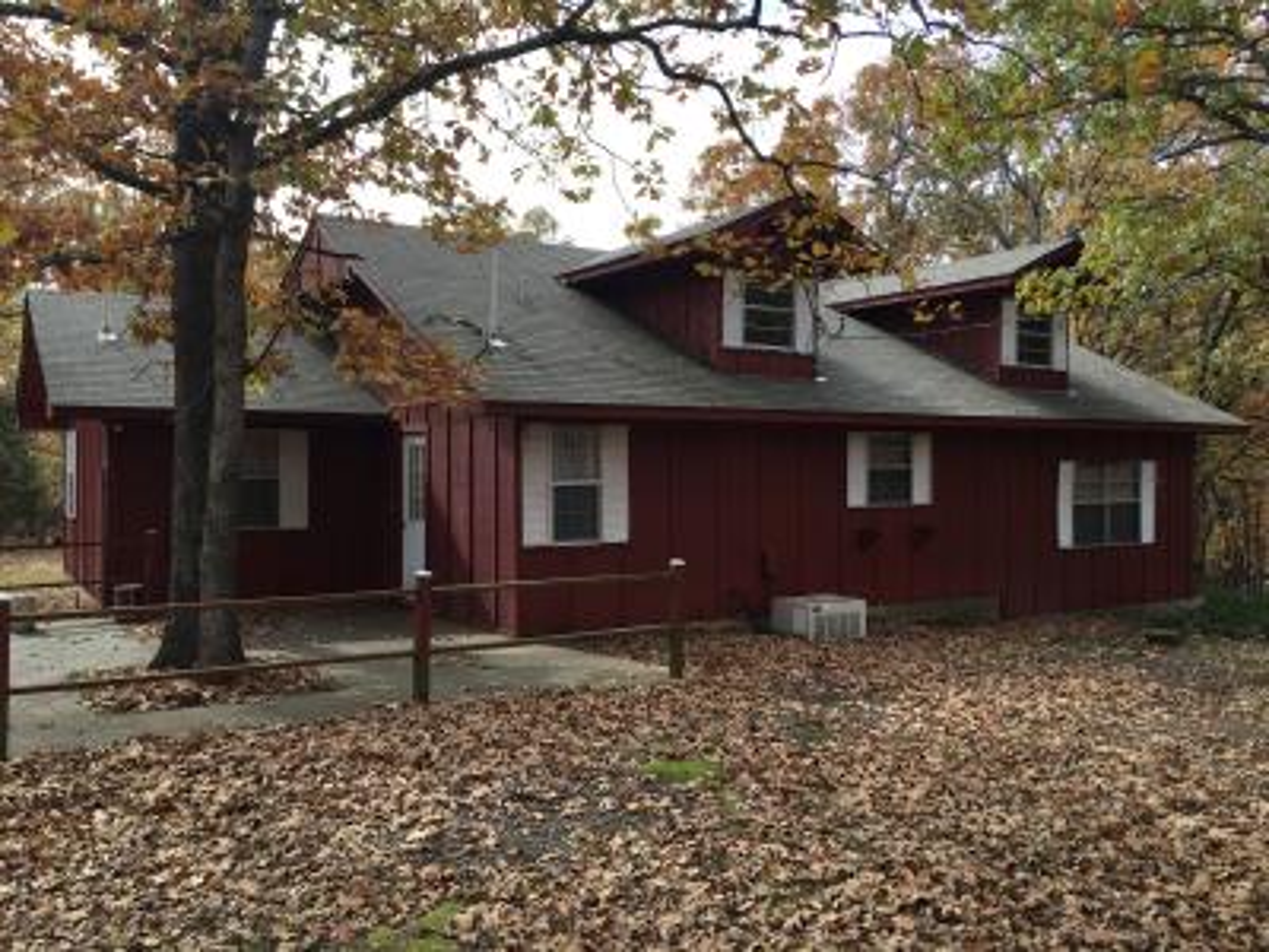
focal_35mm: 29
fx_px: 1063
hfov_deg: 61.7
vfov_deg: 48.2
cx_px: 634
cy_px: 476
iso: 25
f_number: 2.2
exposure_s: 1/444
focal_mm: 4.15
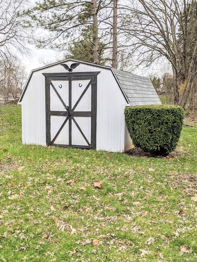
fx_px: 281
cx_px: 115
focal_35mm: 37
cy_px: 129
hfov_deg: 38.5
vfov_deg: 50.1
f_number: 1.73
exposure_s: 1/757
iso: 57
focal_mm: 4.38
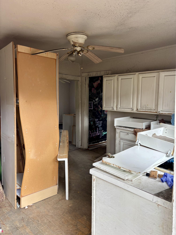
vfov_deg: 67.3
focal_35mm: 26
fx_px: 176
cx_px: 88
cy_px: 118
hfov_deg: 53.1
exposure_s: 1/121
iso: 64
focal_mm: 5.96
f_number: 1.6
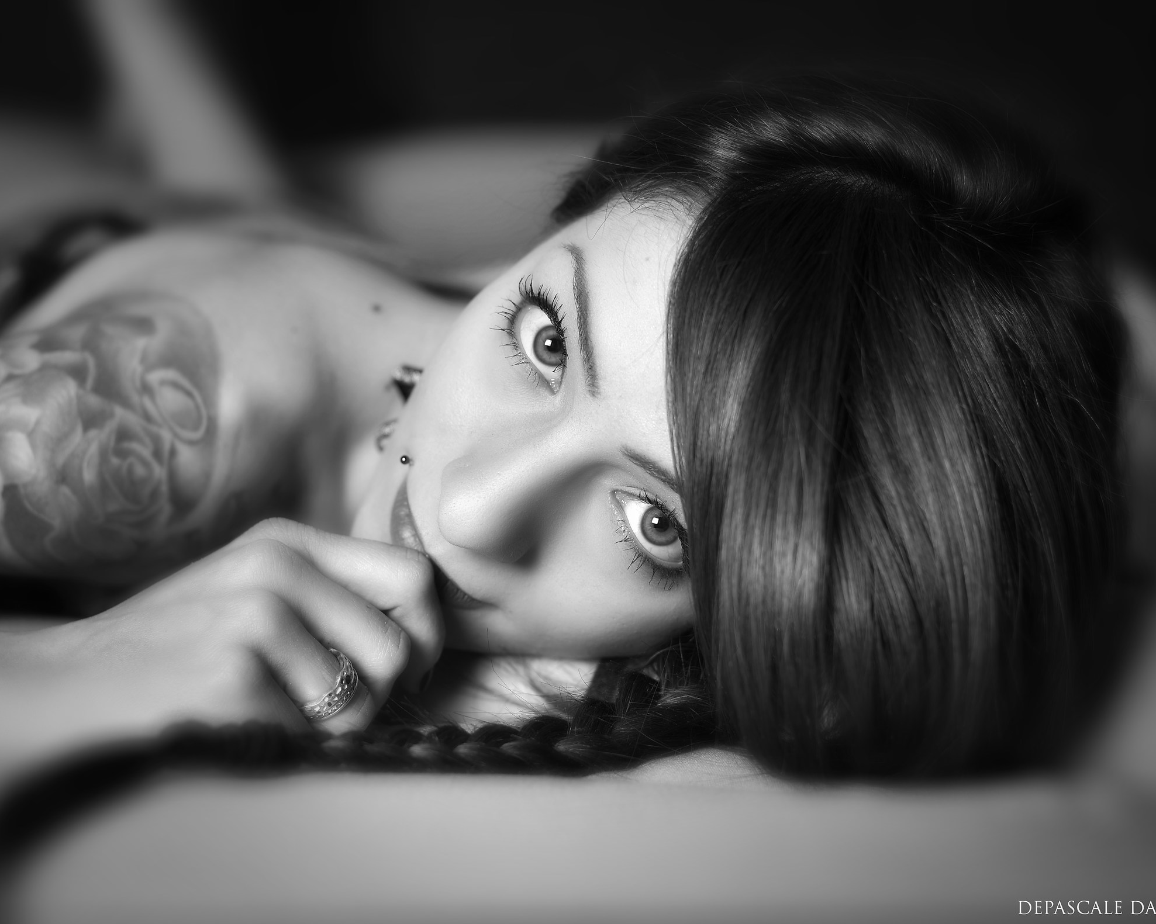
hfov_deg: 33.0
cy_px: 459
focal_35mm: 57
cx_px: 528
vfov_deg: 26.7
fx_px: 1950
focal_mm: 50
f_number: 3.5
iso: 100
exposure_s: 1/200
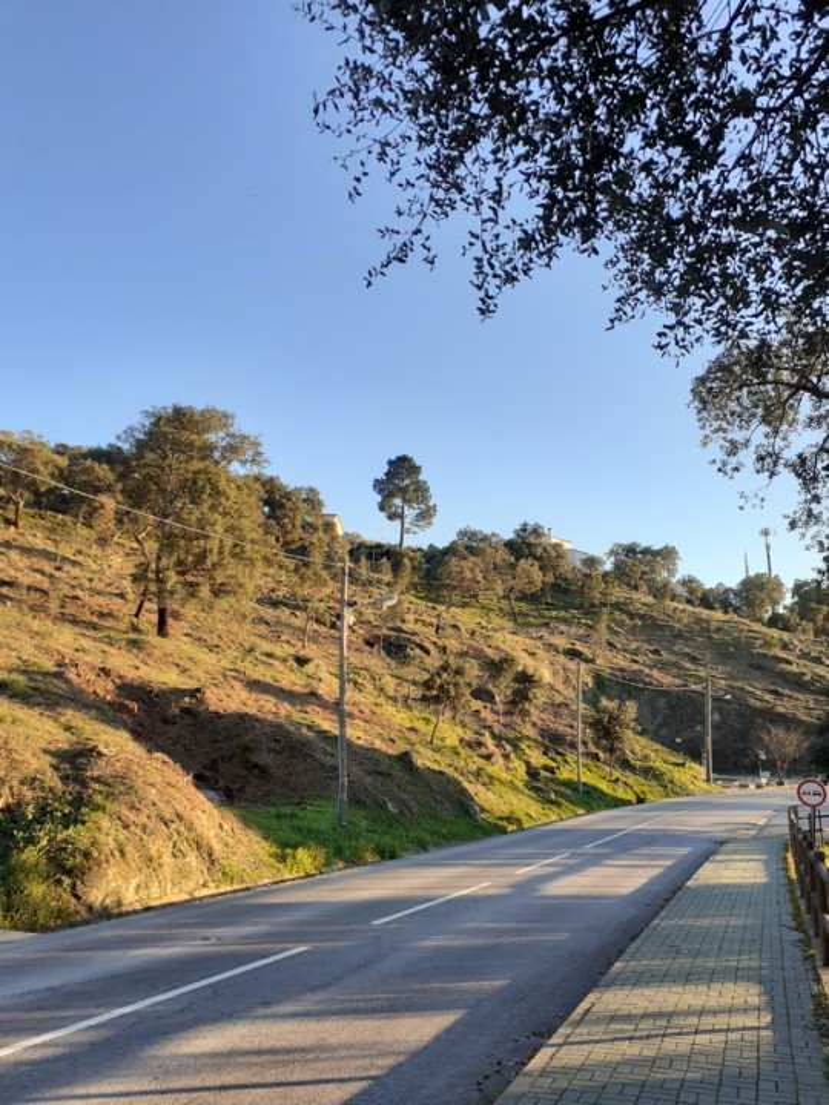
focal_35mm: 27
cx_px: 414
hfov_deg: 51.4
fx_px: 862
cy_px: 552
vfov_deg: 65.3
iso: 40
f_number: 1.9
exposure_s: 1/277
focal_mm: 3.6
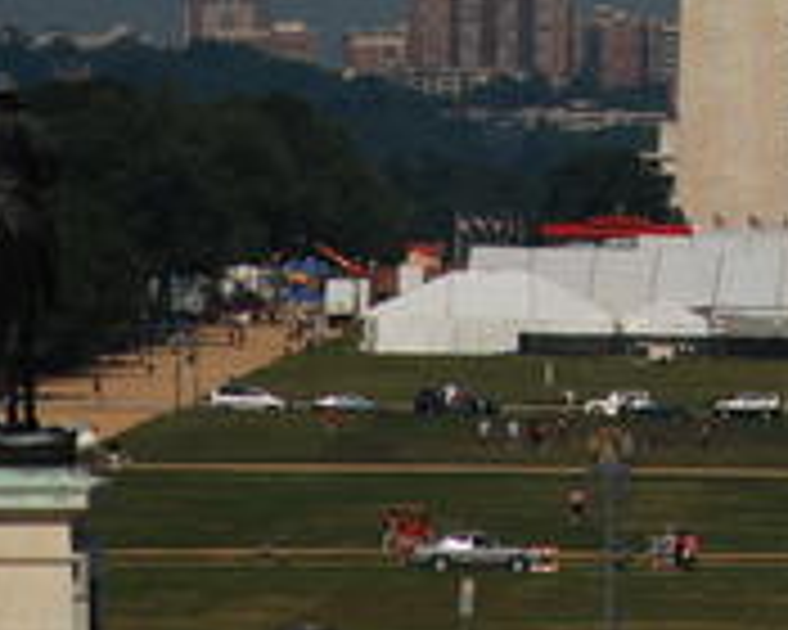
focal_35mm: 696
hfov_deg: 2.8
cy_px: -266
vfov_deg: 2.2
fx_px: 16225
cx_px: 738
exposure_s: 1/2500
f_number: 5.6
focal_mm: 135
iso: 200
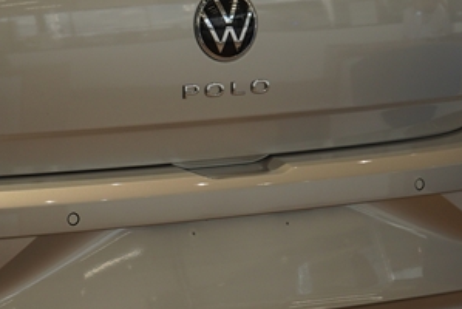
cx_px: -36
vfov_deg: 8.9
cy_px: 123
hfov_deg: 13.1
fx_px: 1978
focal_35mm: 154
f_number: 4.5
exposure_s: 1/80
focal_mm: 30
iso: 100
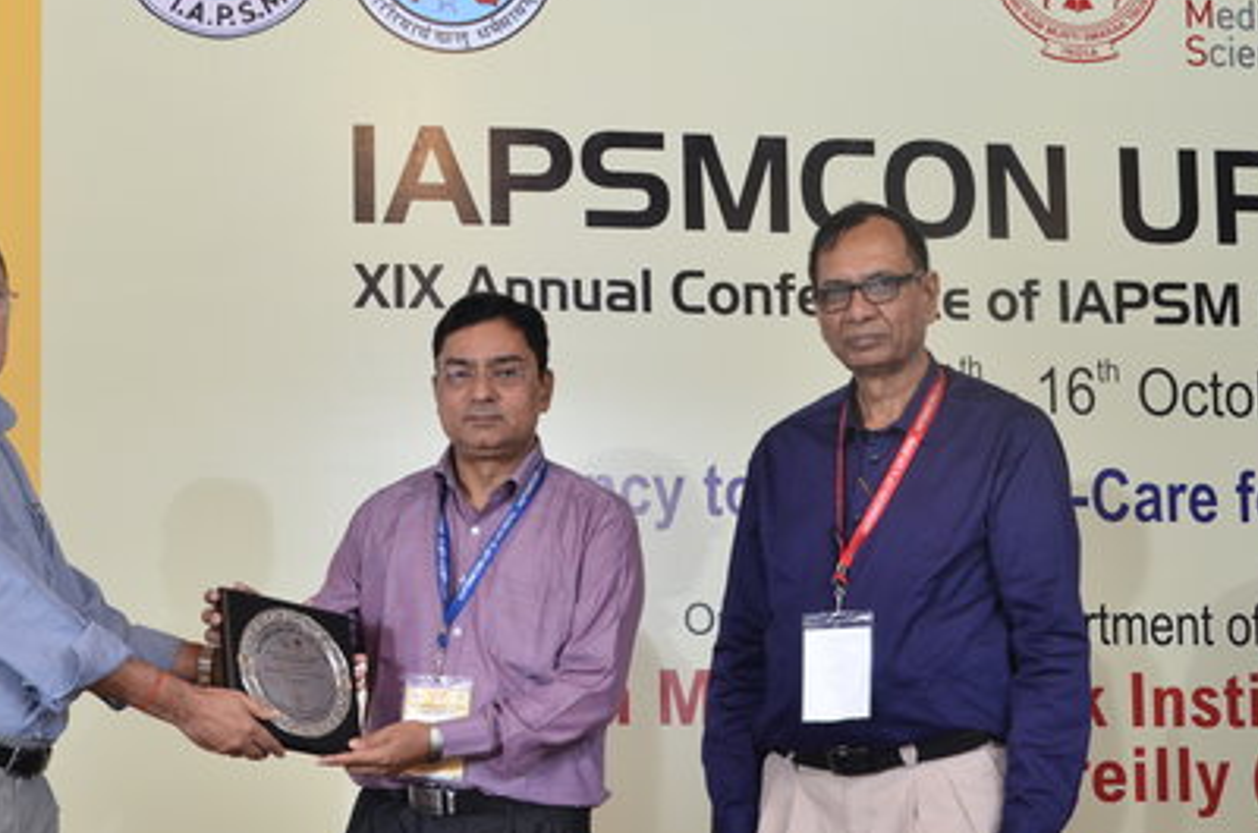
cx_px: 387
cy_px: 523
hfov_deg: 25.6
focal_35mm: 79
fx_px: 2746
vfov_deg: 17.2
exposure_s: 1/125
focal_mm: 35
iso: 250
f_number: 6.3
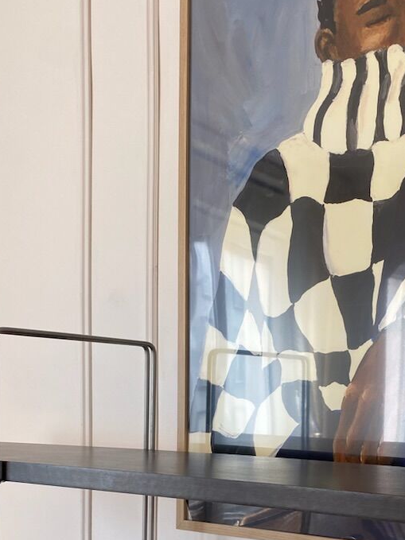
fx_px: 765
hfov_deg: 28.9
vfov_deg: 37.6
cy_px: 428
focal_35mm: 49
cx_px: 333
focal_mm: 4.25
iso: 64
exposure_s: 1/121
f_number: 1.8
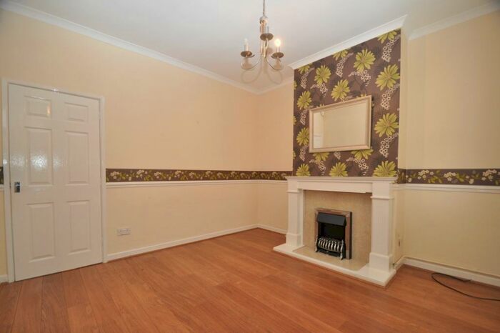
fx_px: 208
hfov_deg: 100.4
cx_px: 250
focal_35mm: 15
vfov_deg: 77.3
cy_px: 166
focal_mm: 10
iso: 800
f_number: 4
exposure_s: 1/60
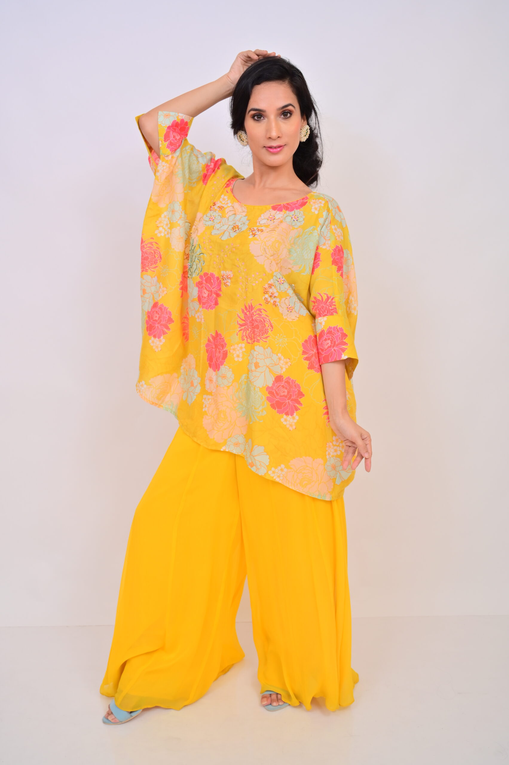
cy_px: 382
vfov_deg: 47.4
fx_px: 871
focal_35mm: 41
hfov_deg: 32.6
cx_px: 254
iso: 200
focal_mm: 41
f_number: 4.5
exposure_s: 1/125
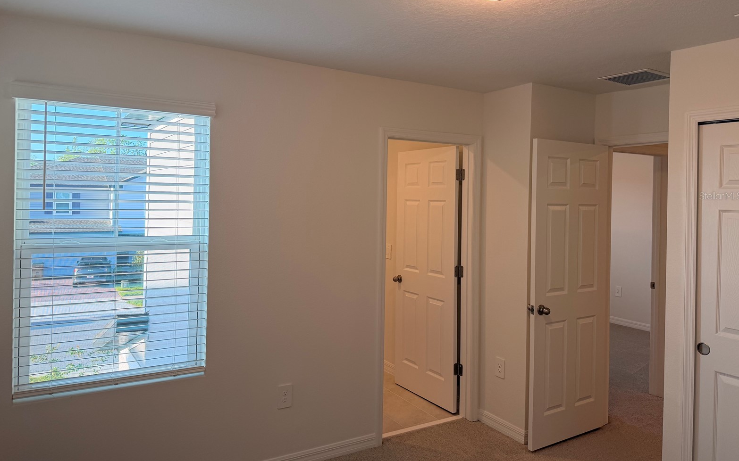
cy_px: 196
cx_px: 366
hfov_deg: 70.4
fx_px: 524
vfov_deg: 47.4
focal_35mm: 26
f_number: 1.78
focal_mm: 6.76
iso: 80
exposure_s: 1/179
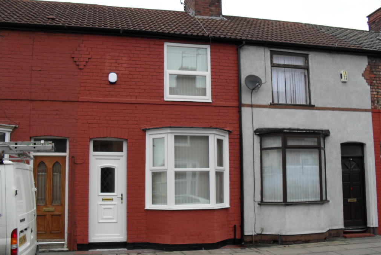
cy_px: 133
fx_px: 392
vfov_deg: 36.0
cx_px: 193
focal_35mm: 37
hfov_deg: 51.9
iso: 100
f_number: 3.2
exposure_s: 1/250
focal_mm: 6.3
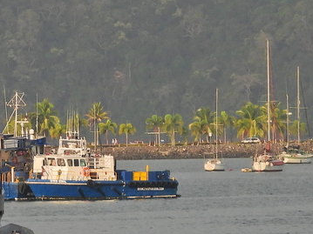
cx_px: -126
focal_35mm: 856
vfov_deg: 1.7
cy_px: 54
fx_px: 7737
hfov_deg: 2.3
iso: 100
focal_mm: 42.8
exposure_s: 1/200
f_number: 4.5
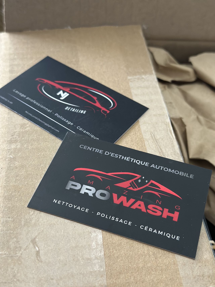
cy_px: 144
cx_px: 108
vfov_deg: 39.7
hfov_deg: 30.3
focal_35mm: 48
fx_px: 398
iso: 400
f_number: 1.78
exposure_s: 1/40
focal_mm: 6.86
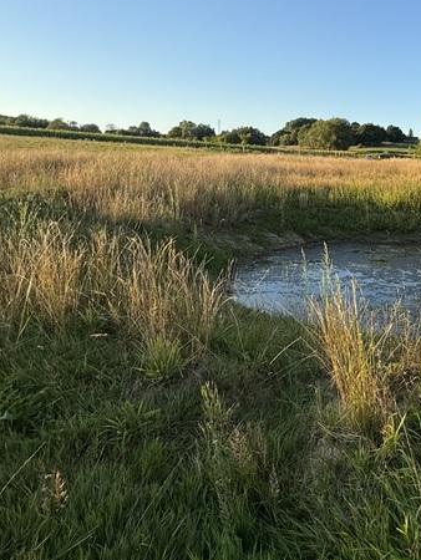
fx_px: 470
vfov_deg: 60.7
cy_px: 203
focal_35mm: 29
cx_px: 374
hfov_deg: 44.2
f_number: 2.2
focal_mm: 2.22
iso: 40
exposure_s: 1/591
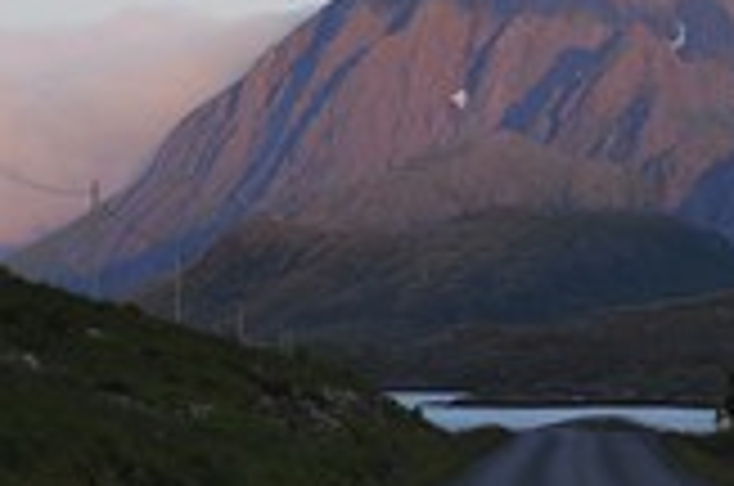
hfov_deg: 10.4
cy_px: 270
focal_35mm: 194
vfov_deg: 7.0
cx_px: 943
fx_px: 3948
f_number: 4
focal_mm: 50
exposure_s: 1/125
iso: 100
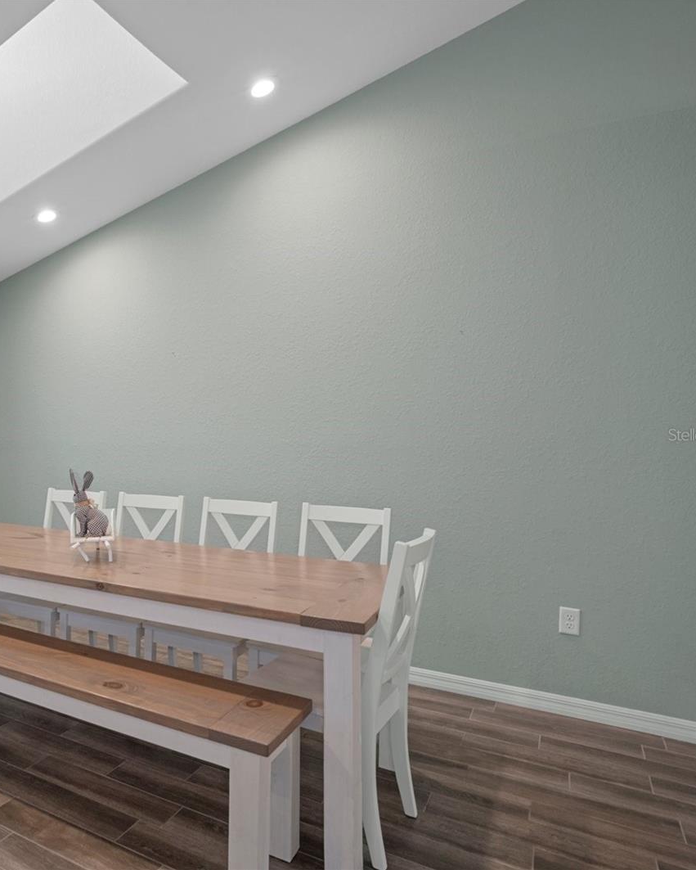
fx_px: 618
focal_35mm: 24
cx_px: 87
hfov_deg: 52.6
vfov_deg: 70.3
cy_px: 435
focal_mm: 17
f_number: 8
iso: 400
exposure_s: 1/2
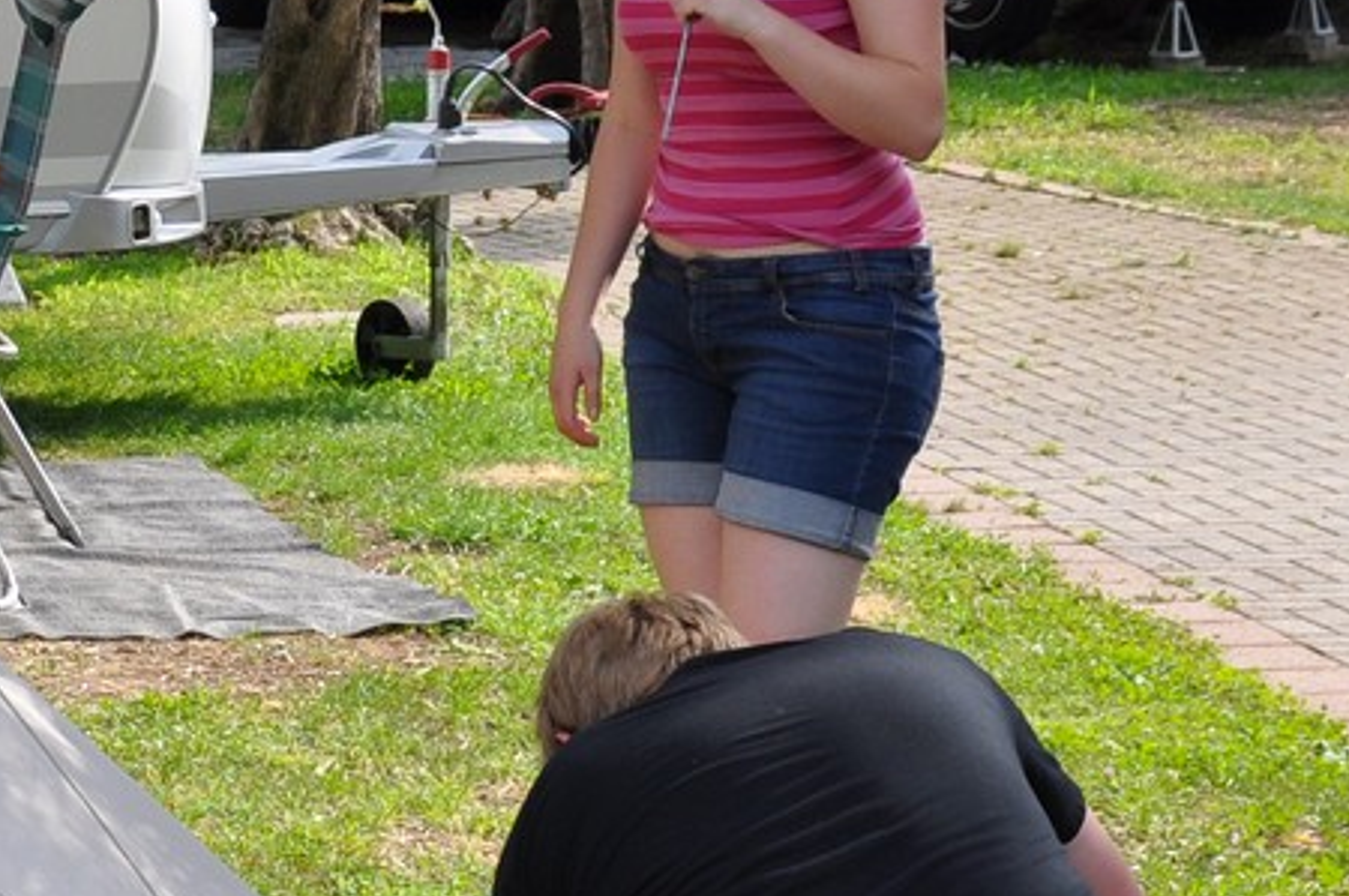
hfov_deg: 12.2
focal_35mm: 162
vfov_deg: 8.4
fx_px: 6064
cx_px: -591
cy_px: 596
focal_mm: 27
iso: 200
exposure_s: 1/250
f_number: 8
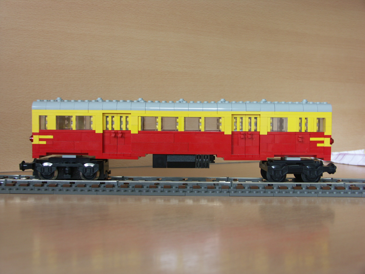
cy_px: 137
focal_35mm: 38
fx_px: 401
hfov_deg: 49.0
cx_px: 182
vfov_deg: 37.7
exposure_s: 1/25
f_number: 2.8
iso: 100
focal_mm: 9.92
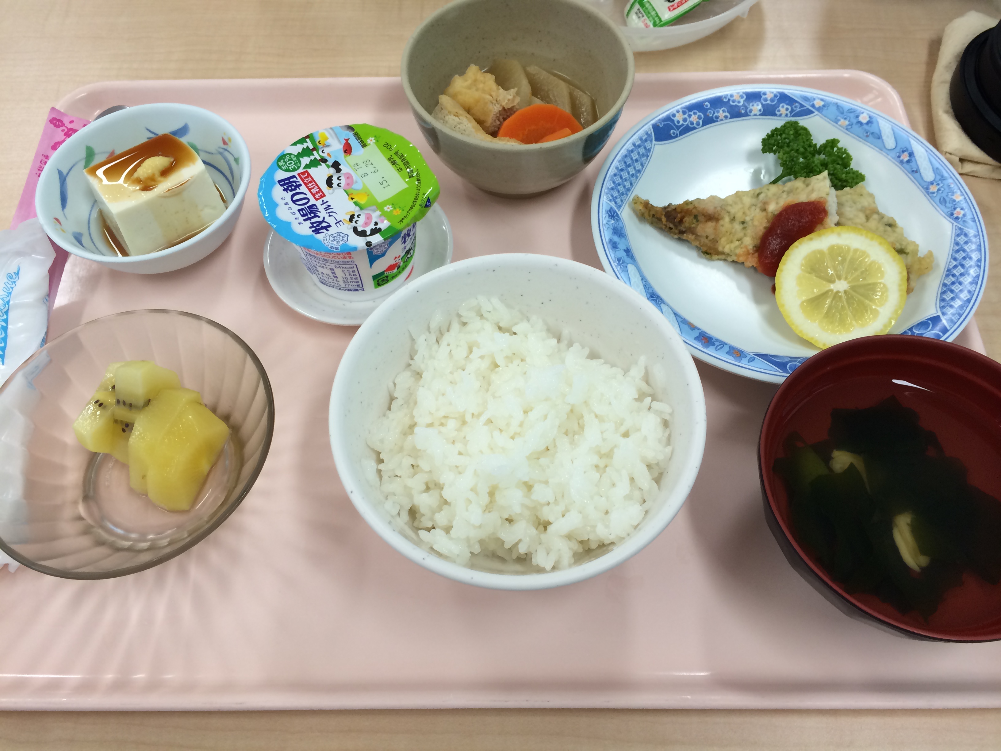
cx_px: 500
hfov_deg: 60.0
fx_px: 868
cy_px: 376
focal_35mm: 30
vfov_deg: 46.8
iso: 40
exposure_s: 1/40
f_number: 2.2
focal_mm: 4.12
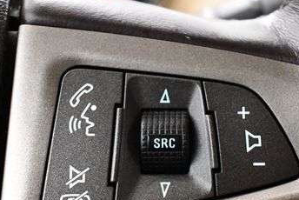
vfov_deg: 20.1
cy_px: 165
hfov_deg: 30.1
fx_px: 557
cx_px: 150
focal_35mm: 67
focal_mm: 18
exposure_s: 1/60
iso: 3600
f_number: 3.5
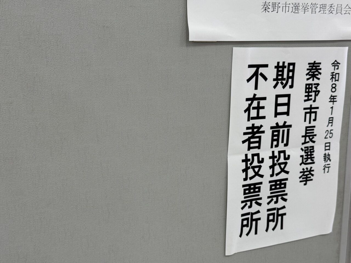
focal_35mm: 48
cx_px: 176
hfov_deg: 39.7
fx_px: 487
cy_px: 132
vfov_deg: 30.3
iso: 64
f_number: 1.78
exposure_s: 1/100
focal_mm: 6.76
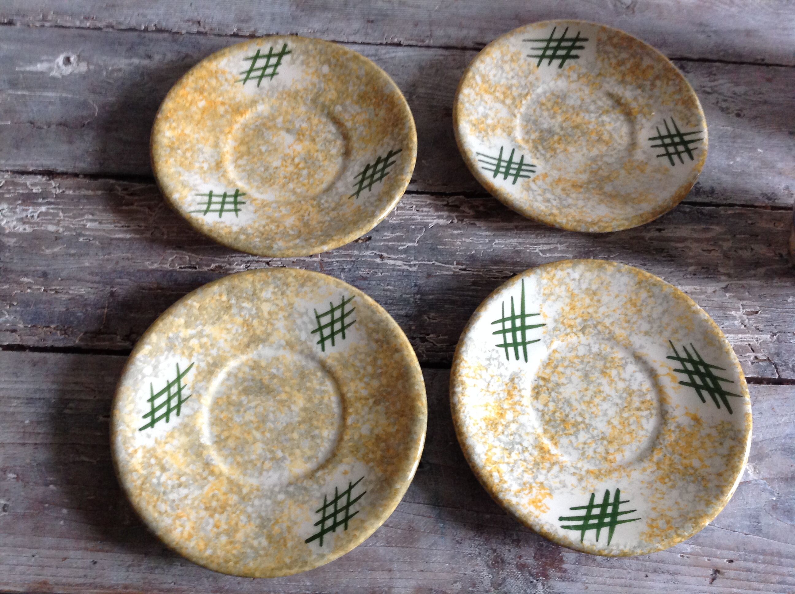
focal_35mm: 35
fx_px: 803
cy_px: 297
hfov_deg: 52.7
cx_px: 398
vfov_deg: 40.6
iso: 200
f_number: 2.4
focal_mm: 4.28
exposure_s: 1/15
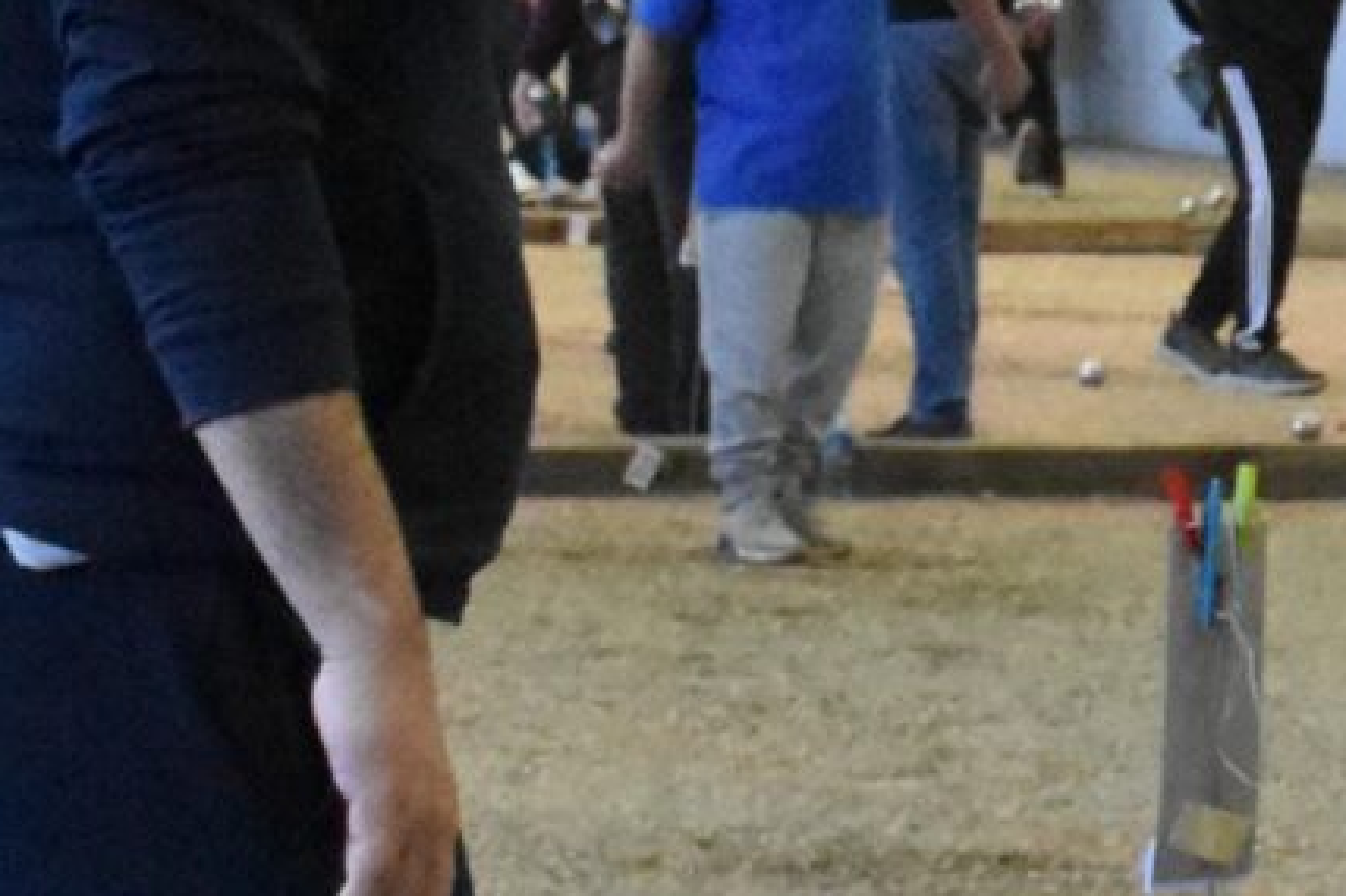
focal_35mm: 287
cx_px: 3066
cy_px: 413
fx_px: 10726
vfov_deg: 4.8
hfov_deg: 6.8
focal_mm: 32
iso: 5000
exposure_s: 1/125
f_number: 5.6
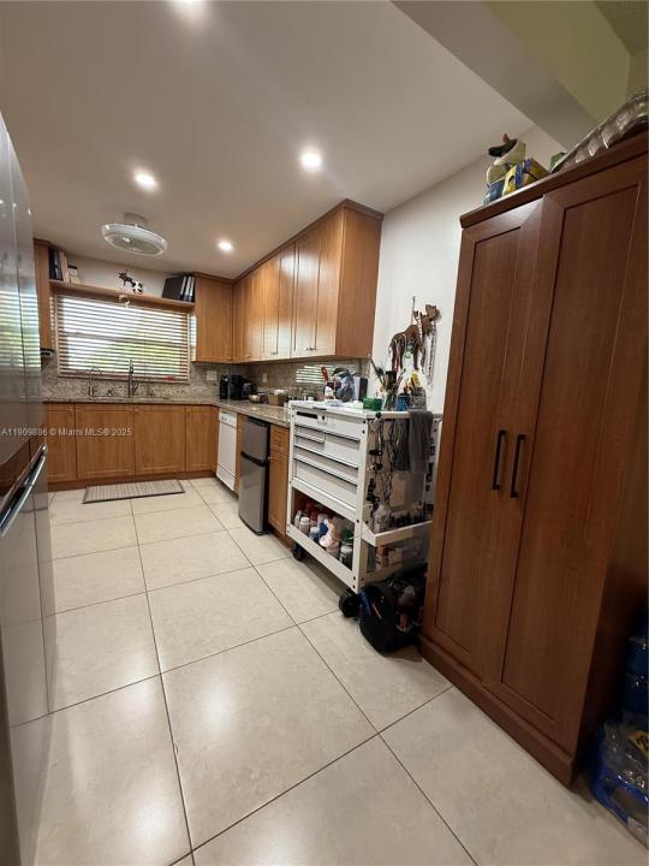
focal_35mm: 14
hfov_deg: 85.7
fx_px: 350
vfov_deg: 102.1
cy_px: 433
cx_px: 324
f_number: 2.2
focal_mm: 2.22
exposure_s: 1/60
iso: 200
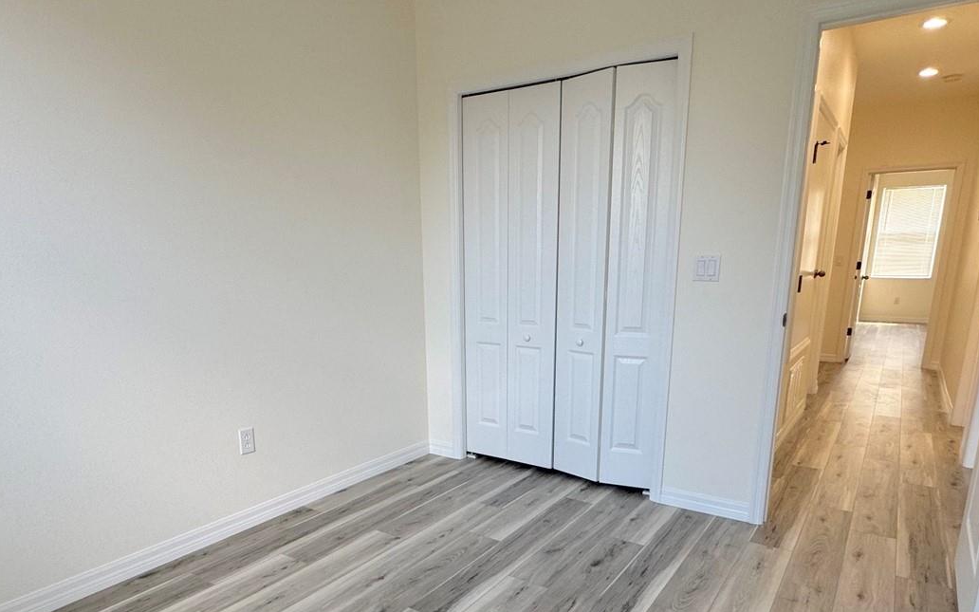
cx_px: 491
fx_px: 614
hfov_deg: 77.2
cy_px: 417
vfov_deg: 51.8
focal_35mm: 23
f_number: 2.2
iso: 160
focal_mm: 2.22
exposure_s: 1/120
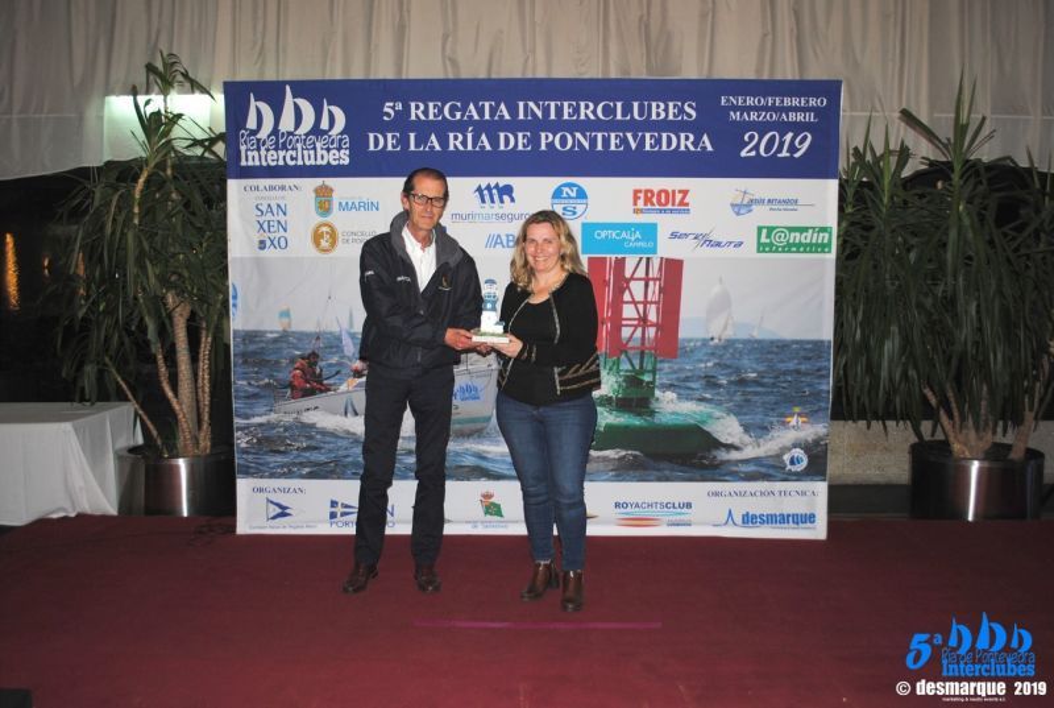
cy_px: 354
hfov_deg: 57.1
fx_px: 968
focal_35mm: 33
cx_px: 527
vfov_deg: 40.1
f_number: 3.8
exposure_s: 1/60
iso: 200
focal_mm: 22
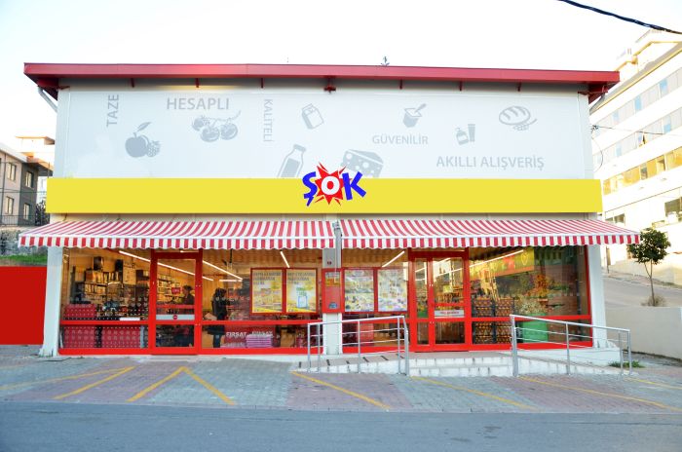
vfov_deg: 47.8
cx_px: 341
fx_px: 511
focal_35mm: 27
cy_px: 226
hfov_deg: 67.5
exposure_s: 1/50
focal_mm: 18
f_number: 4
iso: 100
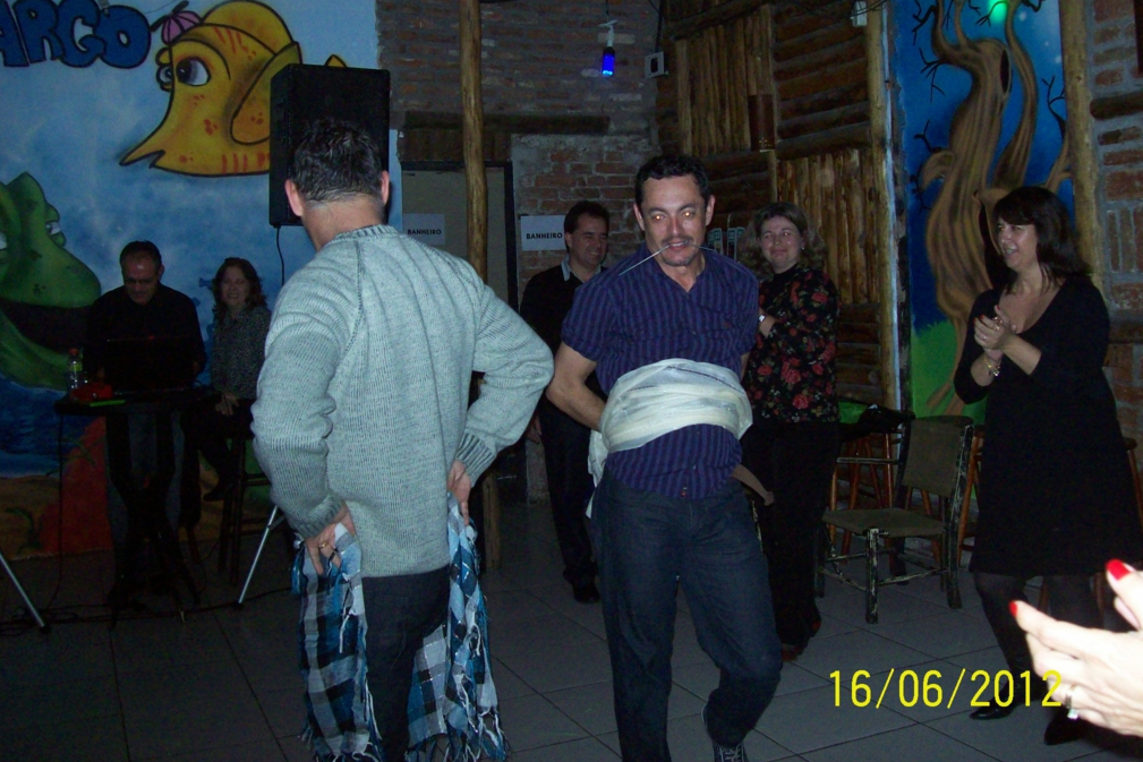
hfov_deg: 50.7
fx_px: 1207
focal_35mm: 38
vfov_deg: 35.0
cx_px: 566
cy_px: 340
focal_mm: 6
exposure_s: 1/64
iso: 200
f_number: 2.7
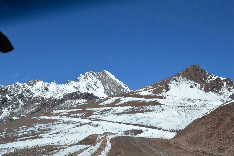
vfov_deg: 31.8
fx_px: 273
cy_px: 78
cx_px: 117
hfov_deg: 46.4
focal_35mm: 42
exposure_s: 1/320
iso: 100
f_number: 9
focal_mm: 28
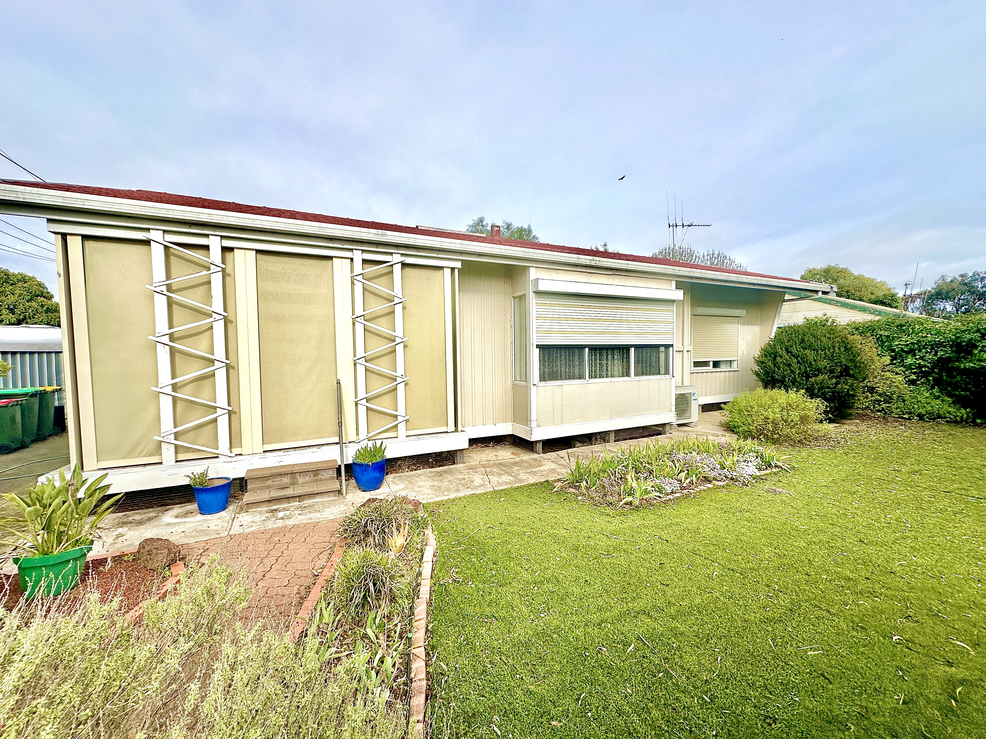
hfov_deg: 102.1
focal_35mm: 14
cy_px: 370
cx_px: 493
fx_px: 399
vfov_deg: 85.7
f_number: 2.2
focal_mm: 2.22
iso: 50
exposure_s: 1/2564
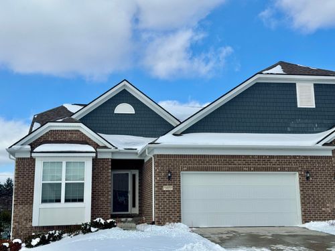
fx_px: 465
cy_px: 126
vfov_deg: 30.3
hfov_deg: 39.7
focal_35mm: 48
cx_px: 168
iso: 64
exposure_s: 1/7092
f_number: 1.78
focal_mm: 6.76
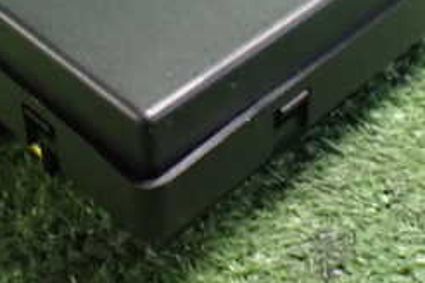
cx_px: 197
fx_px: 897
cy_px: -2
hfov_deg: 26.6
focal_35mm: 76
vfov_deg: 17.5
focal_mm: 5.4
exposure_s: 1/30
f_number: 2.3
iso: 1250
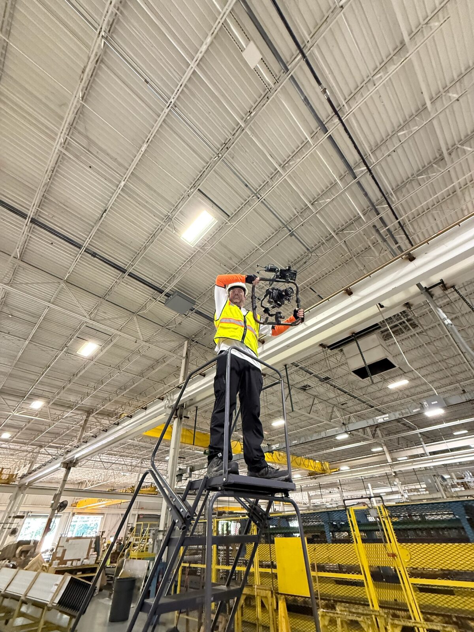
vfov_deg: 102.1
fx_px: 256
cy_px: 316
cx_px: 237
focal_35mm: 14
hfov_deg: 85.7
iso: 640
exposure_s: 1/60
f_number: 2.2
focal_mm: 2.22
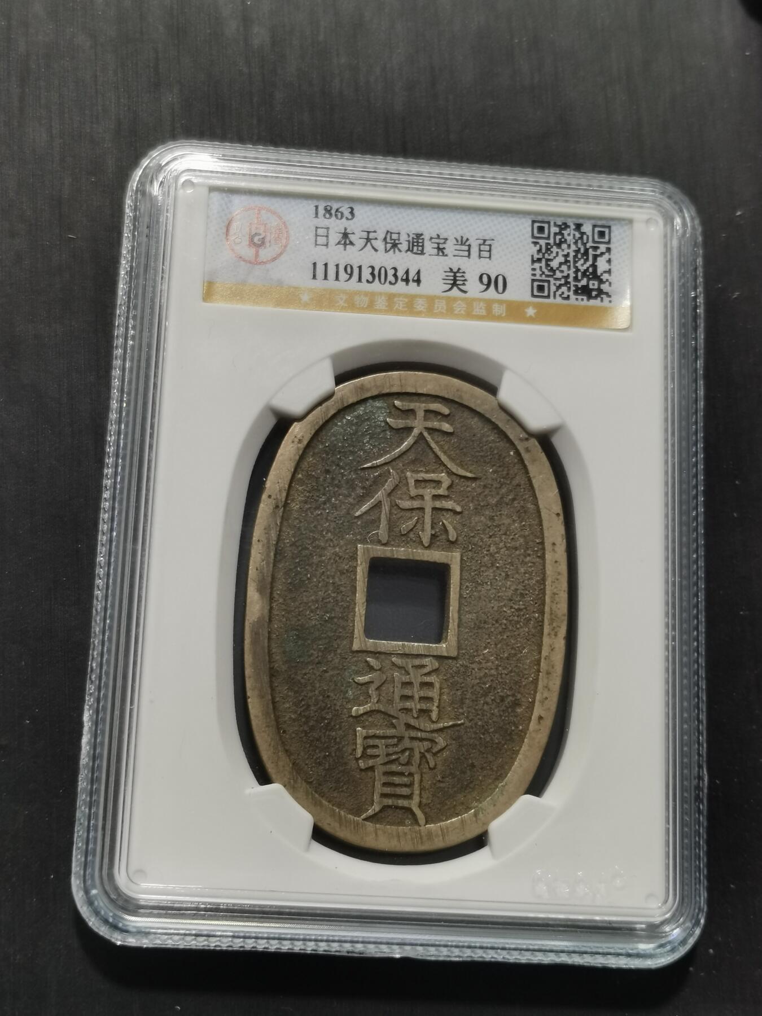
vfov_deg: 31.7
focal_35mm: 61
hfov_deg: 24.0
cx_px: 381
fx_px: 1790
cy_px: 508
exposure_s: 1/90
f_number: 1.8
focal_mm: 5.58
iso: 64
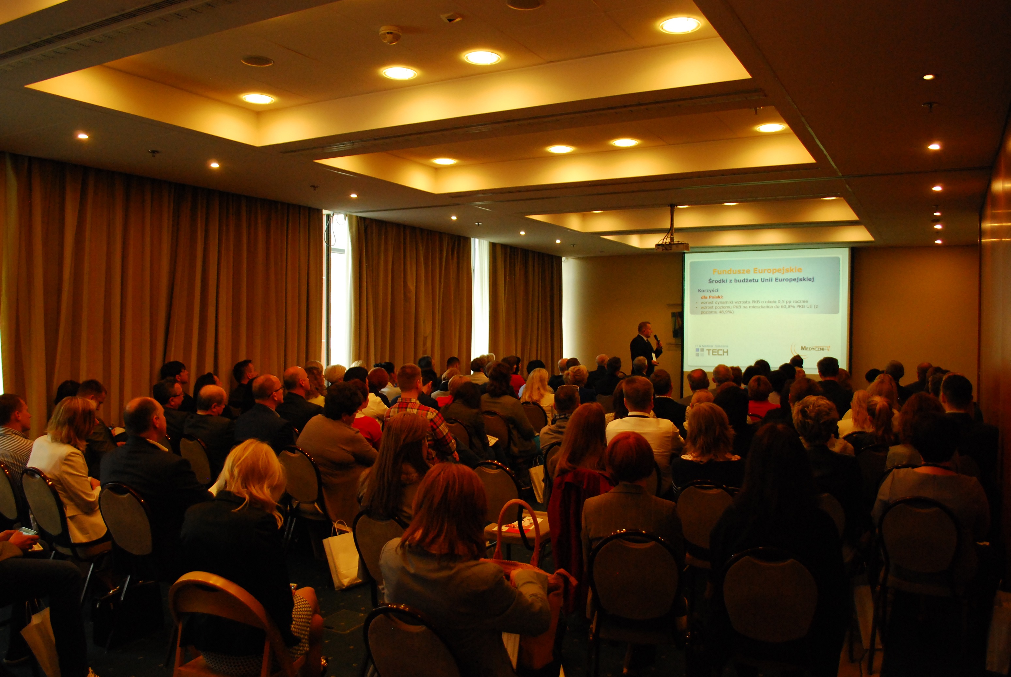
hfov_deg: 67.3
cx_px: 506
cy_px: 338
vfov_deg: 48.1
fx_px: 759
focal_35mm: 27
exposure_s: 1/50
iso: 800
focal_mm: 18
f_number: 3.8
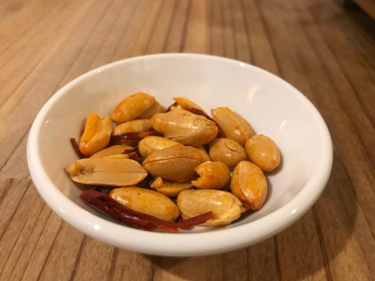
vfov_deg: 49.7
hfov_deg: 63.4
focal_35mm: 28
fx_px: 303
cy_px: 140
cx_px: 188
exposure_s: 1/13
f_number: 1.8
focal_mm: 3.99
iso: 100
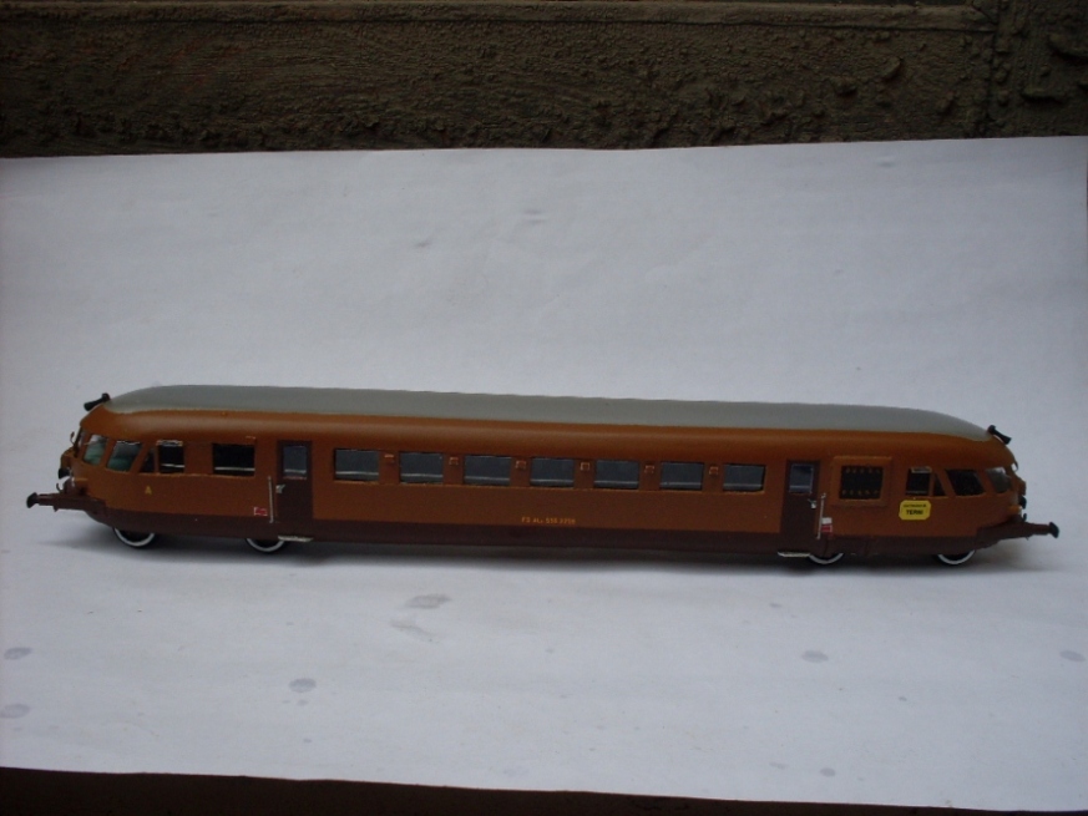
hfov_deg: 49.0
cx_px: 544
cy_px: 408
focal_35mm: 38
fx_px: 1195
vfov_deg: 37.7
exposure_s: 1/125
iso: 80
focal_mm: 6.3
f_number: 8.4
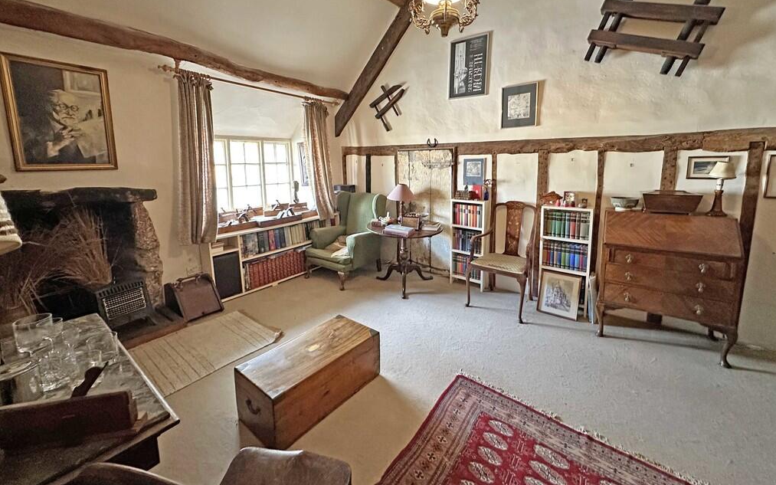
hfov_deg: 101.5
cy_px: 203
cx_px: 391
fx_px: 317
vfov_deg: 74.2
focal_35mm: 15
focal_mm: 2.22
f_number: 2.2
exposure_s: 1/50
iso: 500
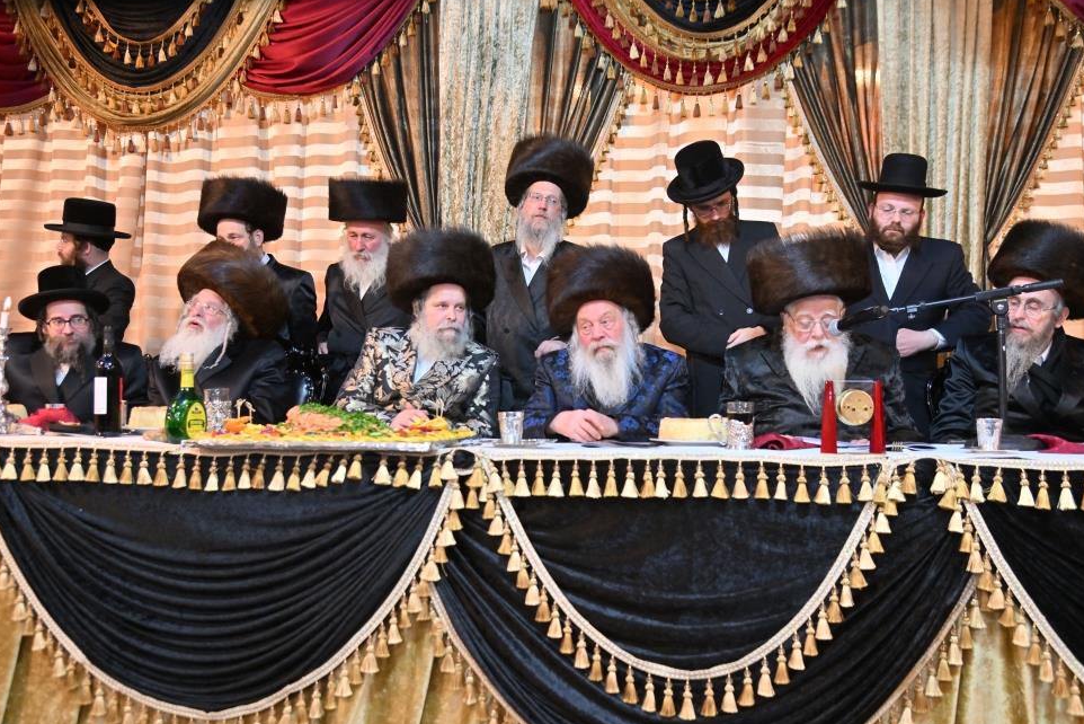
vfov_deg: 40.0
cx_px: 554
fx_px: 994
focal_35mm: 33
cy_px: 357
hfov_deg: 57.2
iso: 800
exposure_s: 1/200
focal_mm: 31
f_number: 4
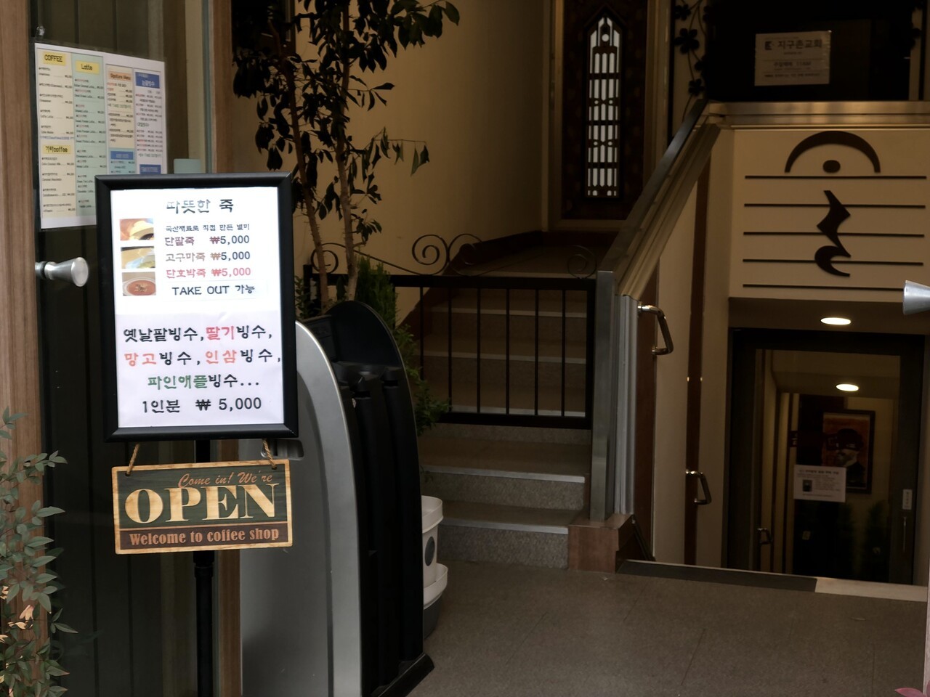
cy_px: 348
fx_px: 1397
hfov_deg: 36.8
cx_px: 465
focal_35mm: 52
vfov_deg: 28.0
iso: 25
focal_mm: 6
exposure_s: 1/120
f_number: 2.4
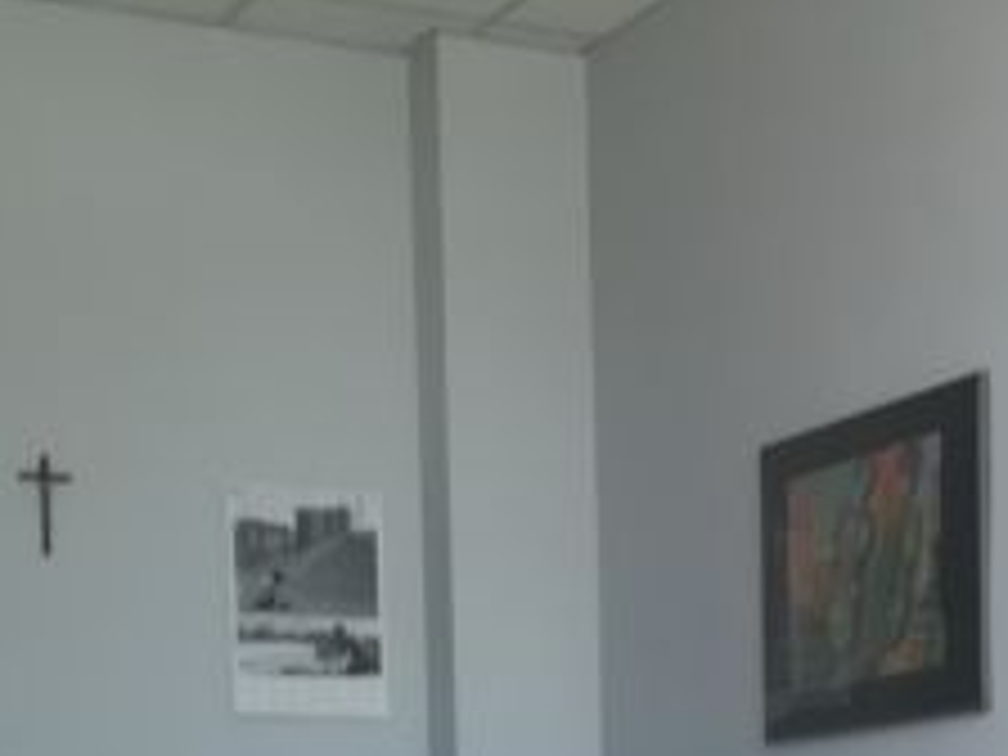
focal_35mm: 93
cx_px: 922
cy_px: 1053
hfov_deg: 20.6
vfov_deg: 15.0
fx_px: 2708
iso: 50
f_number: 2.2
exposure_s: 1/50
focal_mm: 3.83
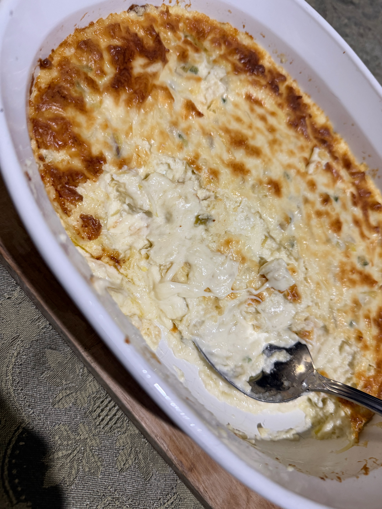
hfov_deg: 56.8
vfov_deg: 71.6
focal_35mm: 24
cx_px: 191
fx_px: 353
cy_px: 254
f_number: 1.78
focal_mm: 6.76
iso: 320
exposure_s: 1/60
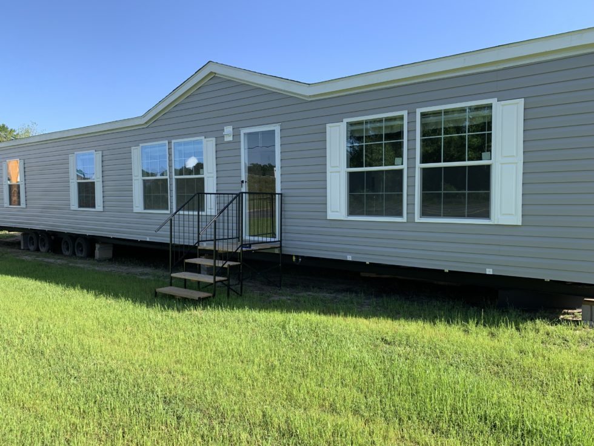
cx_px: 297
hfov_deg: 67.3
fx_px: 446
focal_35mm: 26
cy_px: 223
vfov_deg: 53.1
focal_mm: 4.25
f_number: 1.8
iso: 25
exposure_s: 1/919
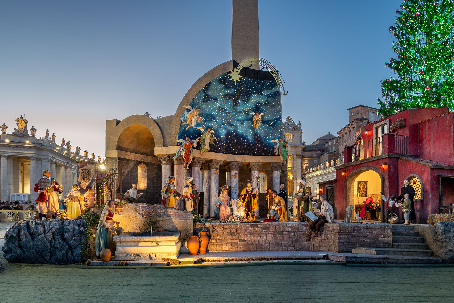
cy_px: 152
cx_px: 227
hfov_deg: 73.7
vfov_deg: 53.1
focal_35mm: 24
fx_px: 303
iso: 800
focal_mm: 24
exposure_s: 1/2.5
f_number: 11
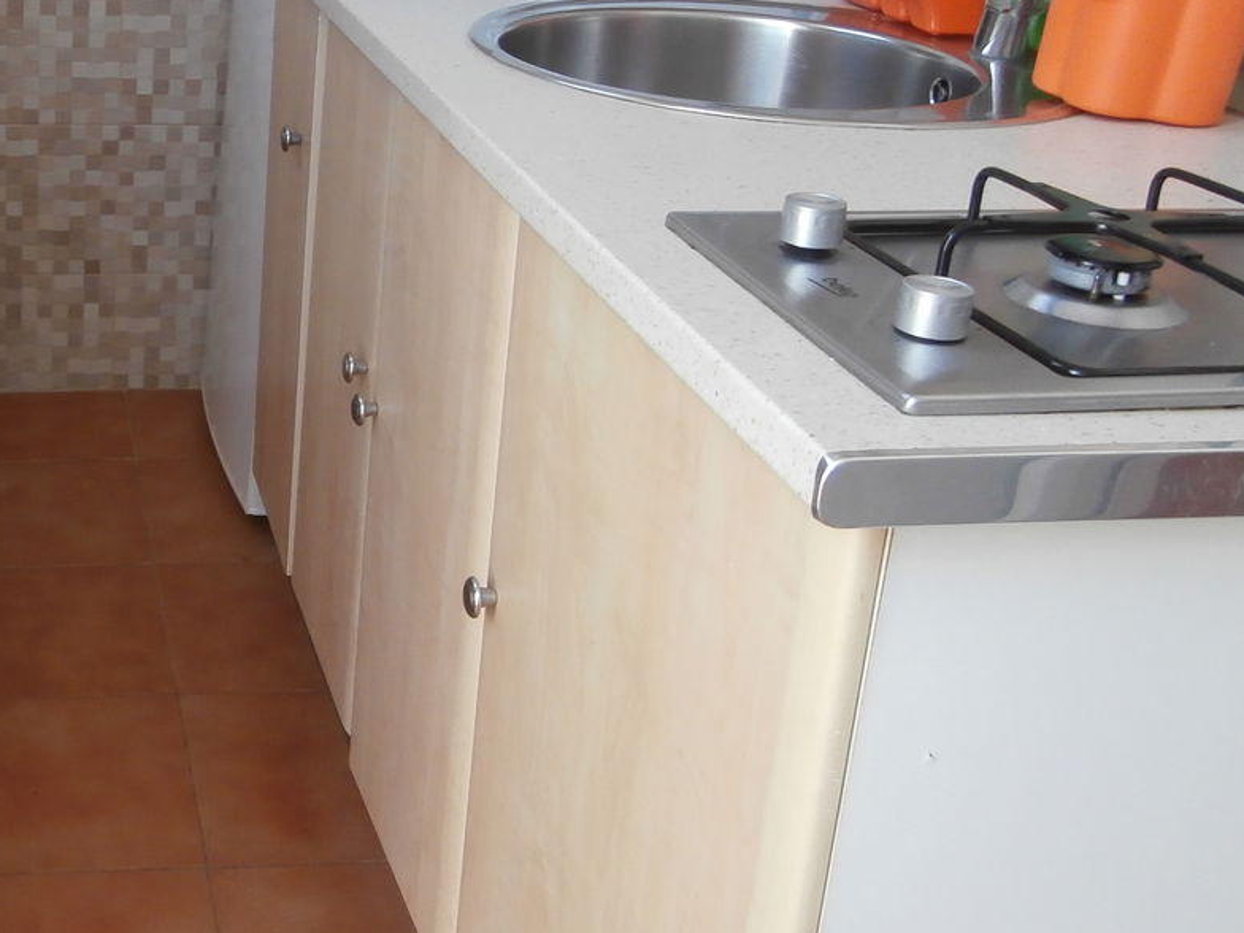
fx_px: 1761
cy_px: 263
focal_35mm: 49
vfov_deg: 29.3
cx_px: 117
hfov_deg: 36.4
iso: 160
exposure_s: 1/30
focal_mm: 4.2
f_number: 3
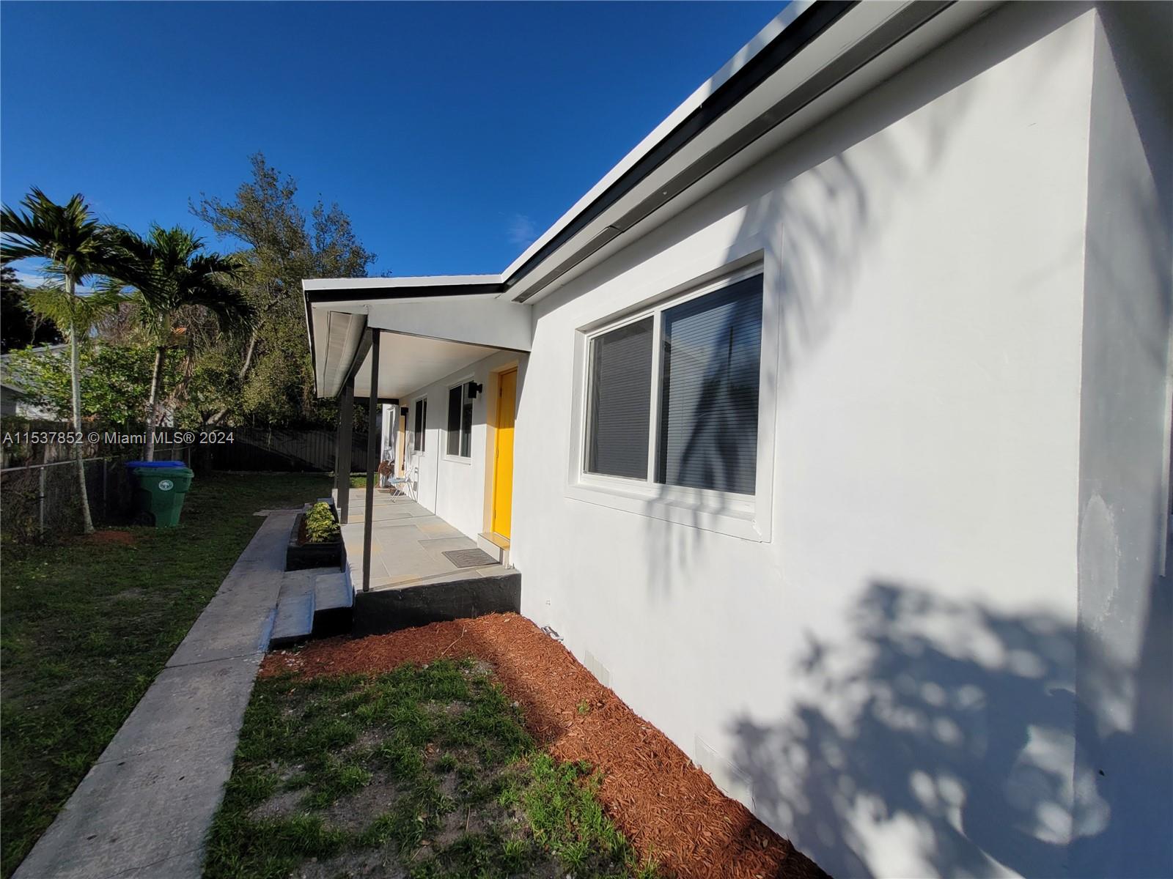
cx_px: 586
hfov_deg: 106.2
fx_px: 441
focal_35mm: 13
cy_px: 440
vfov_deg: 89.9
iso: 40
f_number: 2.2
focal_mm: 1.74
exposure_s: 1/3109
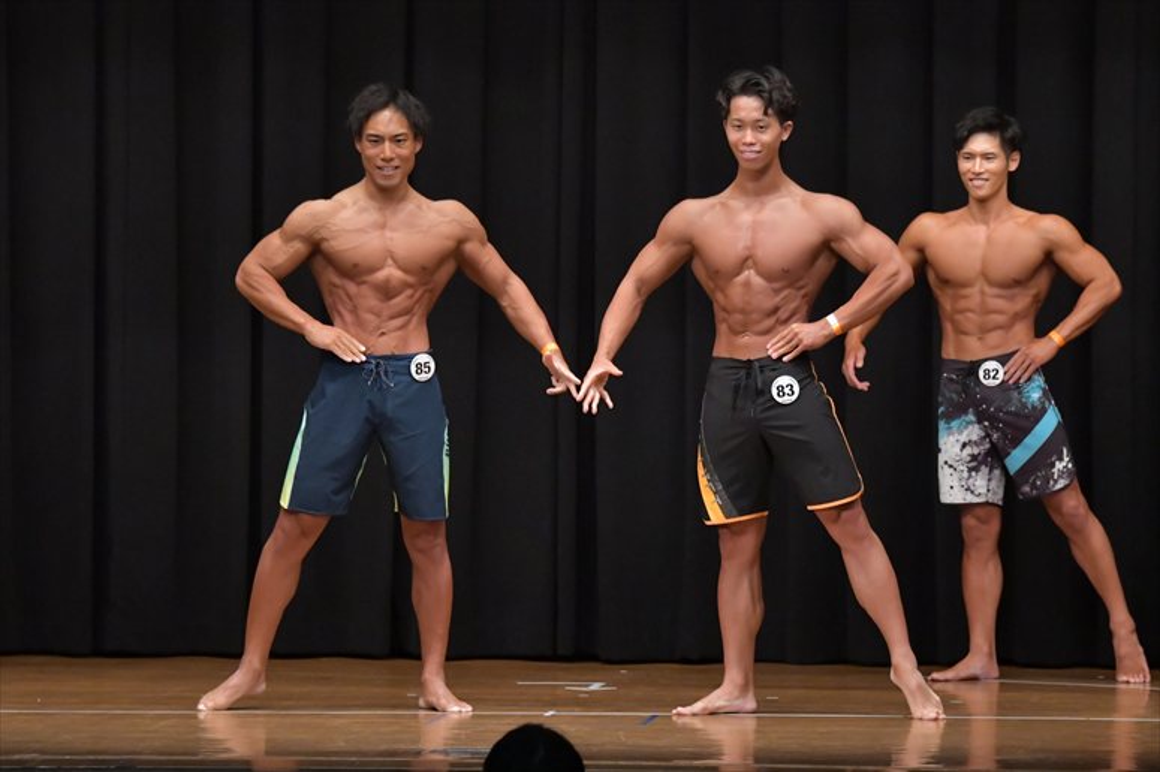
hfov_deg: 9.5
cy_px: 386
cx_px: 580
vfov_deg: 6.3
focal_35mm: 217
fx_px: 6989
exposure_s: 1/400
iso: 6400
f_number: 5.6
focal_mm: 145
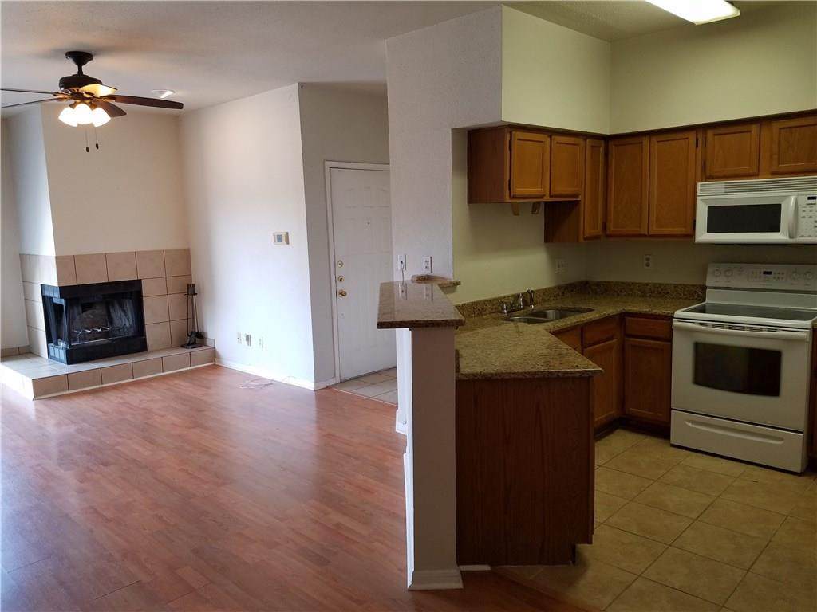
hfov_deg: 67.3
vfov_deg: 53.1
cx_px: 408
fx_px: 614
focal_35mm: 26
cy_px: 306
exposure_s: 1/60
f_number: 1.7
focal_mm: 4.2
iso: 100
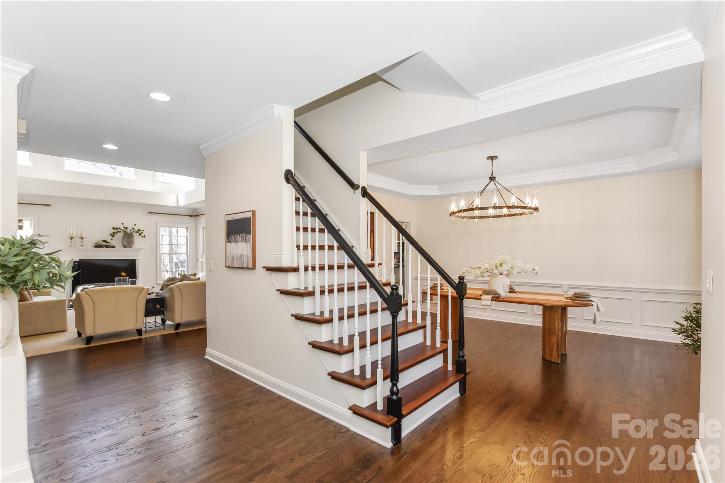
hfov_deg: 100.4
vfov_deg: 77.3
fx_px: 302
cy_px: 242
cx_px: 362
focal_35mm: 15
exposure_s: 1/125
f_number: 5.6
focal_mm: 10
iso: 800
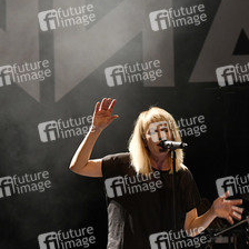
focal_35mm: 137
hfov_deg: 12.7
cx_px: 37
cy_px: 101
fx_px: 1115
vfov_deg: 12.7
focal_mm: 80
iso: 2500
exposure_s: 1/200
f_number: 2.8
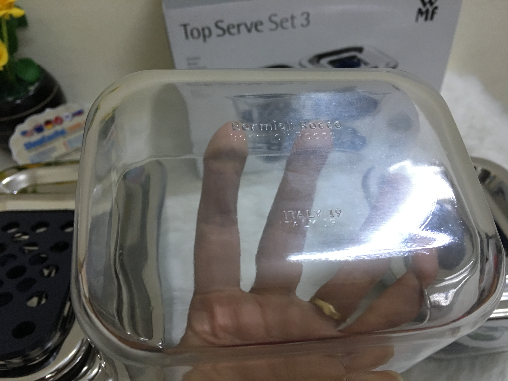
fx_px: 426
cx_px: 254
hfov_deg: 61.7
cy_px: 190
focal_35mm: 29
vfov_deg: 48.2
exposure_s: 1/17
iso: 100
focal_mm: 4.15
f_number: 2.2
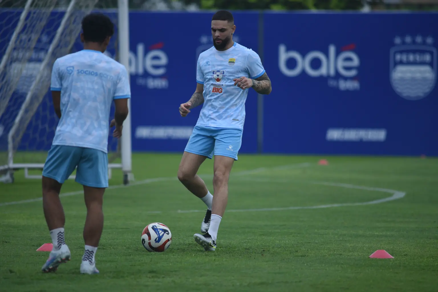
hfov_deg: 6.9
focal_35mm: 300
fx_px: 3650
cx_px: 219
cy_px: 146
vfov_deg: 4.6
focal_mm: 300
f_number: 4
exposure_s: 1/2500
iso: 400
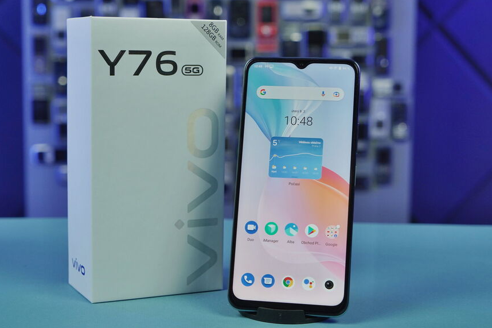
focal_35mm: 56
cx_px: 227
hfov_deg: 35.6
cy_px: 172
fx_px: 765
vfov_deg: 24.2
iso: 800
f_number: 6.3
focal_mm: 50
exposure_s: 1/160
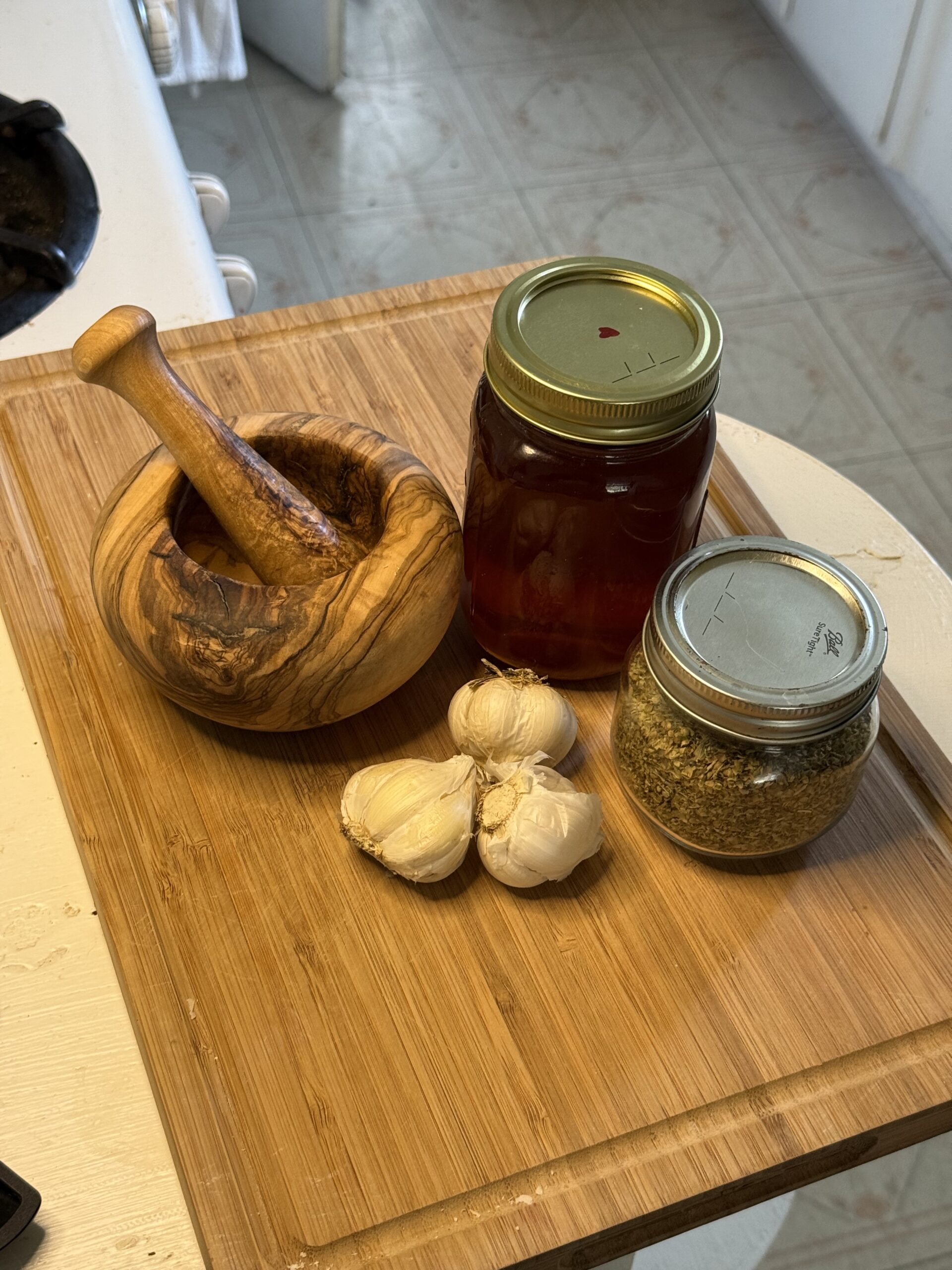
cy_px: 635
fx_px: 1760
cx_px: 476
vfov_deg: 39.7
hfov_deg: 30.3
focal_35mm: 48
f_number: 1.78
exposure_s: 1/60
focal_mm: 6.76
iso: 125
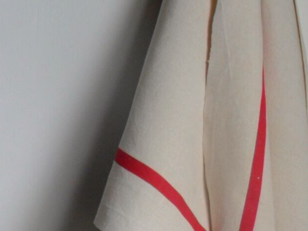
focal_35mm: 86
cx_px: 266
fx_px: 765
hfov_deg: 22.3
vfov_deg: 16.9
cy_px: 218
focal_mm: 4.9
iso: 80
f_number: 3.5
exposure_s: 1/30
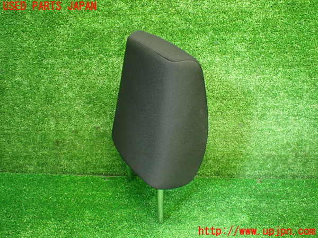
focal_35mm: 30
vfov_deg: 46.8
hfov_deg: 60.0
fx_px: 276
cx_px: 159
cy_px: 119
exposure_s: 1/100
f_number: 2.3
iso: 800
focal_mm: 5.4
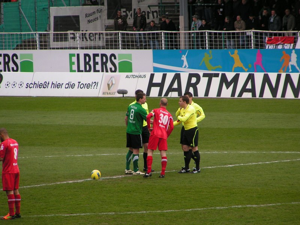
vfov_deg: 3.9
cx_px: 150
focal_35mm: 380
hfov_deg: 5.2
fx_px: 3293
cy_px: 112
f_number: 3.5
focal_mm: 58
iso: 80
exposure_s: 1/400
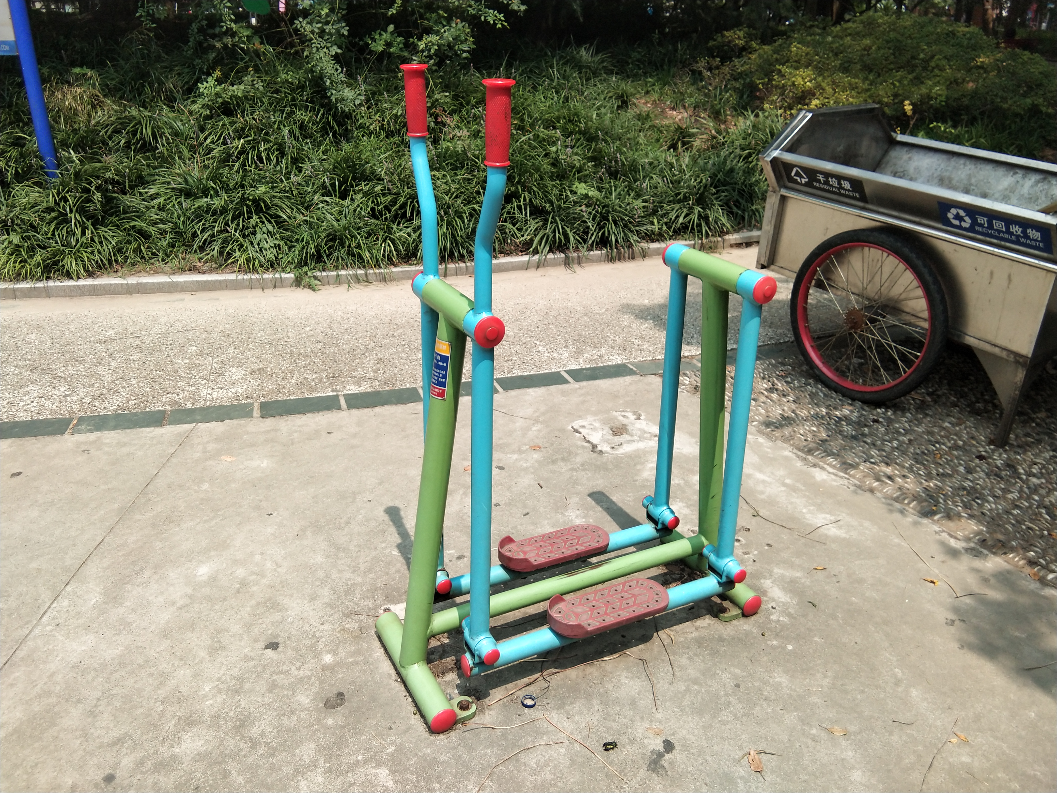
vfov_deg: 45.4
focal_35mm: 31
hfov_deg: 58.4
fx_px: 947
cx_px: 528
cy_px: 396
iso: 50
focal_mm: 3.69
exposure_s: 1/699
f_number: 2.2
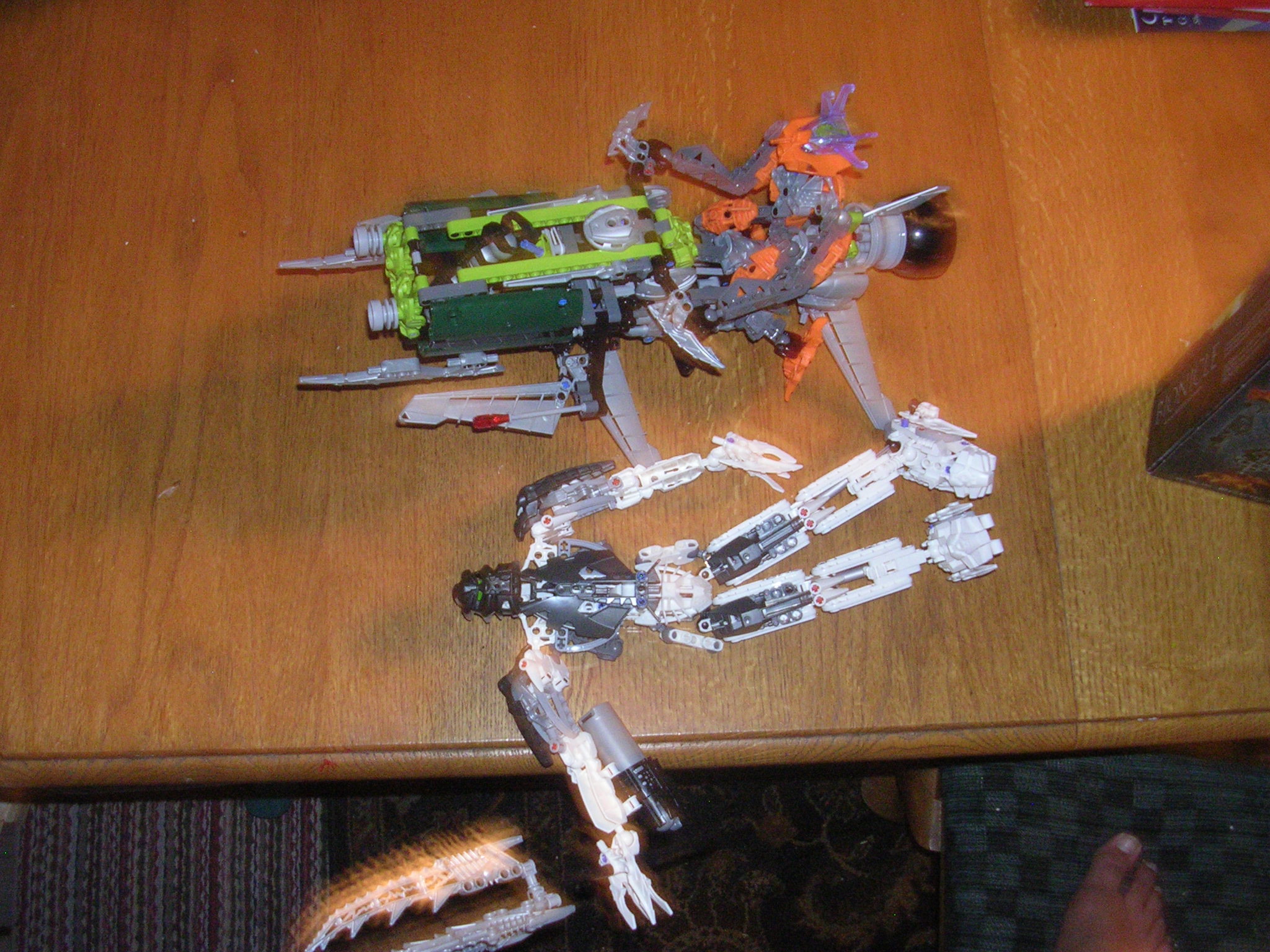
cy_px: 476
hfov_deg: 49.0
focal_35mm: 38
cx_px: 635
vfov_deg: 37.7
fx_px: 1394
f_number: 2.8
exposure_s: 1.5
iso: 200
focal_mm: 5.8
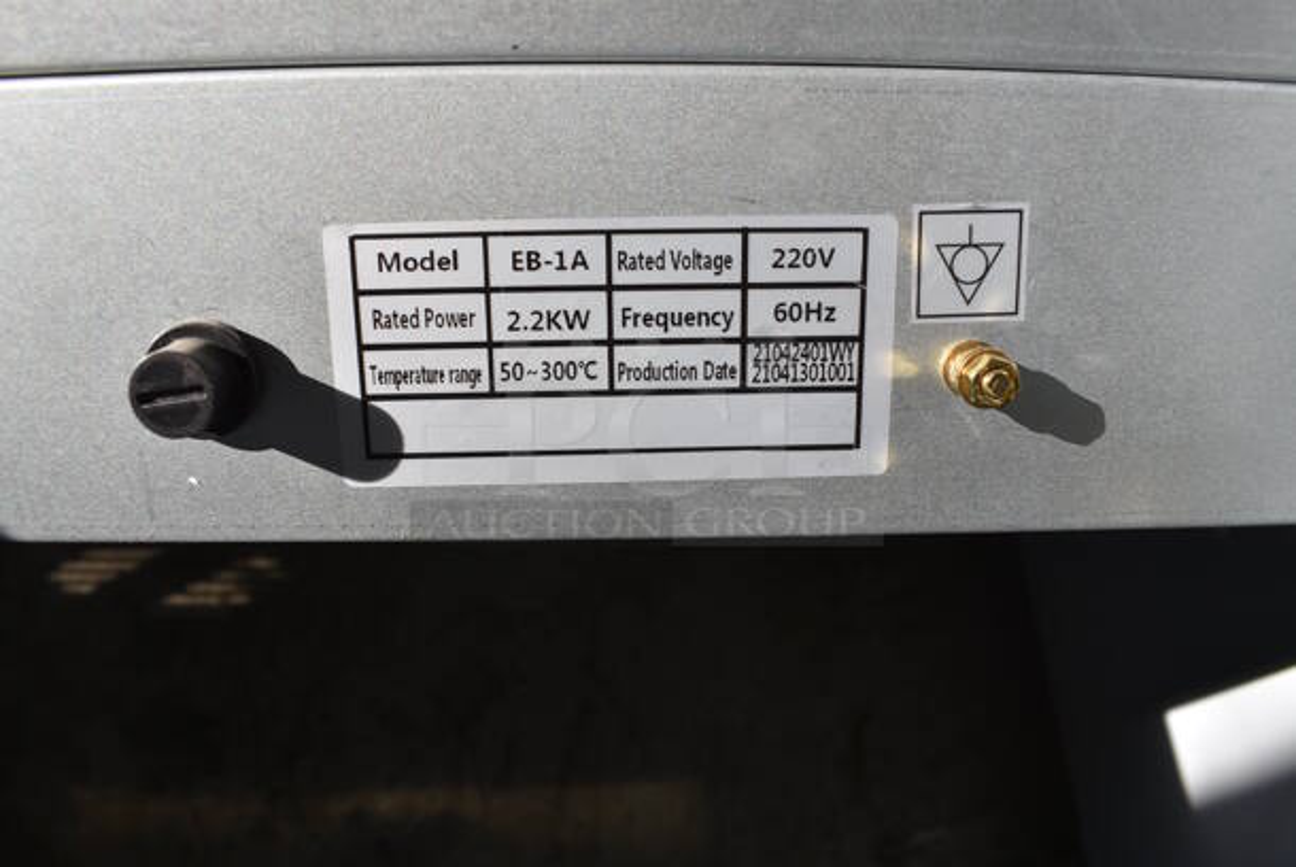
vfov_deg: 48.0
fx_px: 973
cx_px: 648
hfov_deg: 67.3
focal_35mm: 27
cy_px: 434
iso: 100
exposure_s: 1/250
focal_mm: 18
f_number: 8
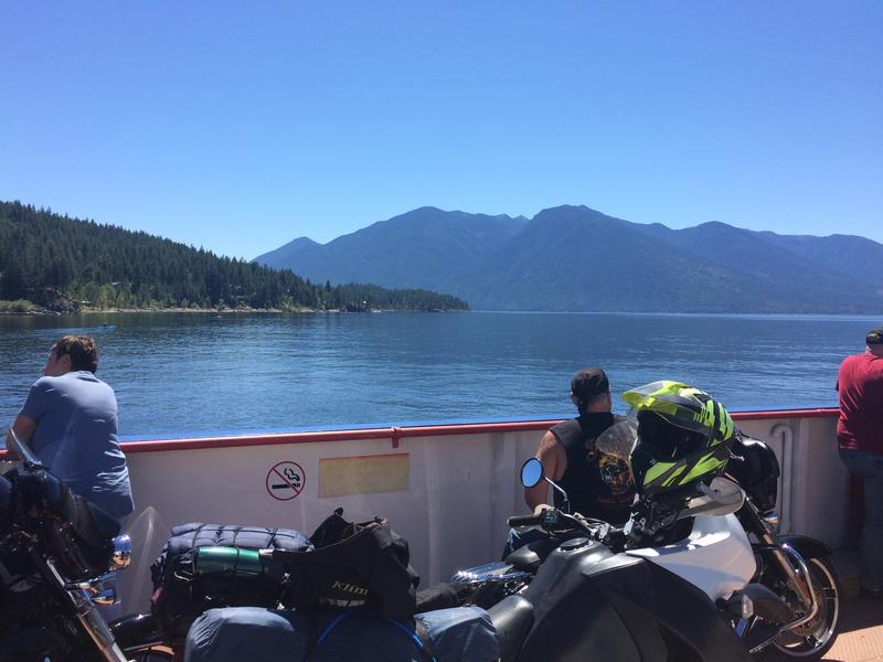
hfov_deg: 61.7
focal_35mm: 29
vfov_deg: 48.2
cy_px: 331
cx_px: 442
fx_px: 740
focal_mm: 4.15
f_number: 2.2
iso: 32
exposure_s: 1/1786
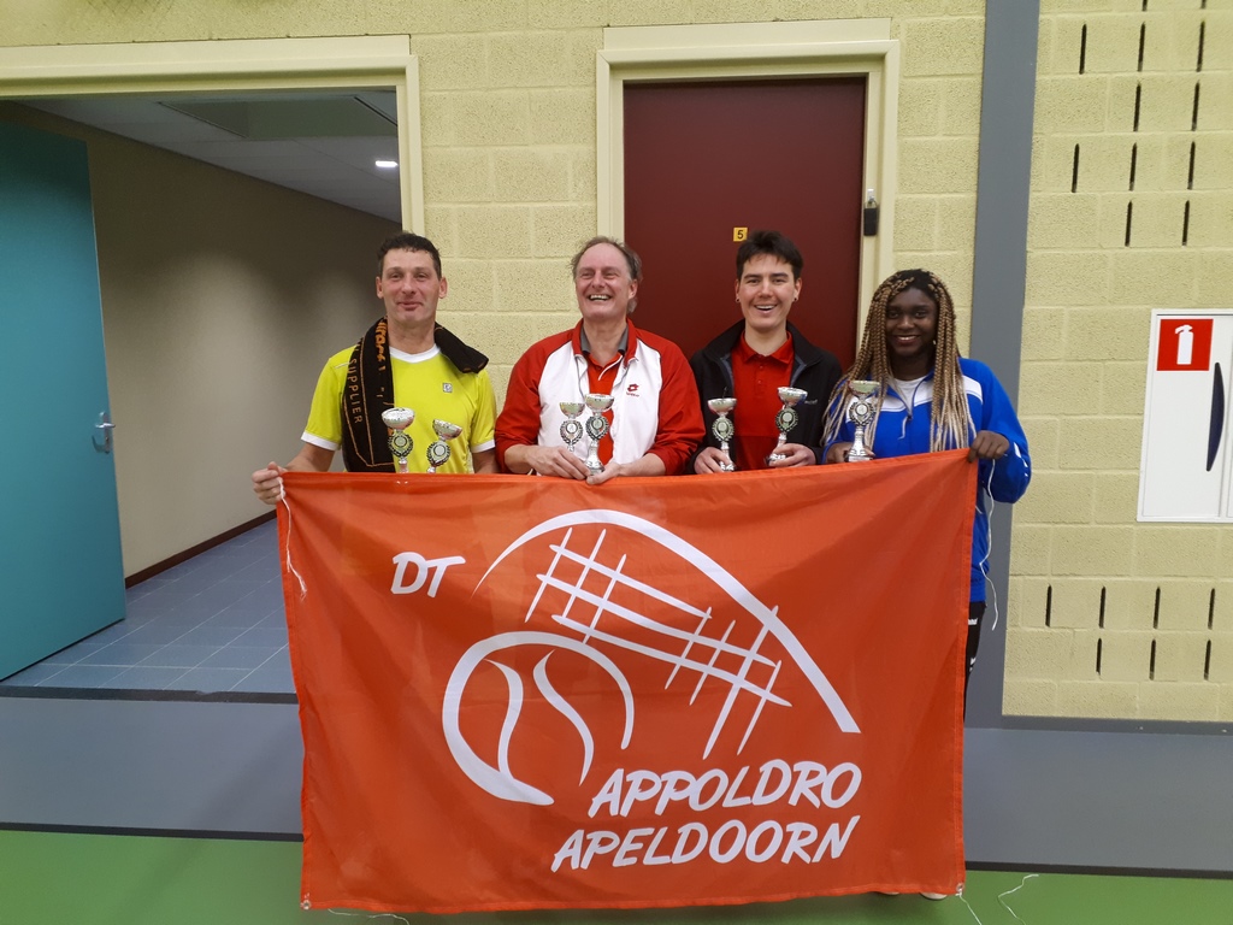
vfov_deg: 51.4
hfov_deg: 65.3
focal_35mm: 27
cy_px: 462
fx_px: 962
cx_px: 616
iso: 160
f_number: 1.9
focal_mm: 3.6
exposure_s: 1/33
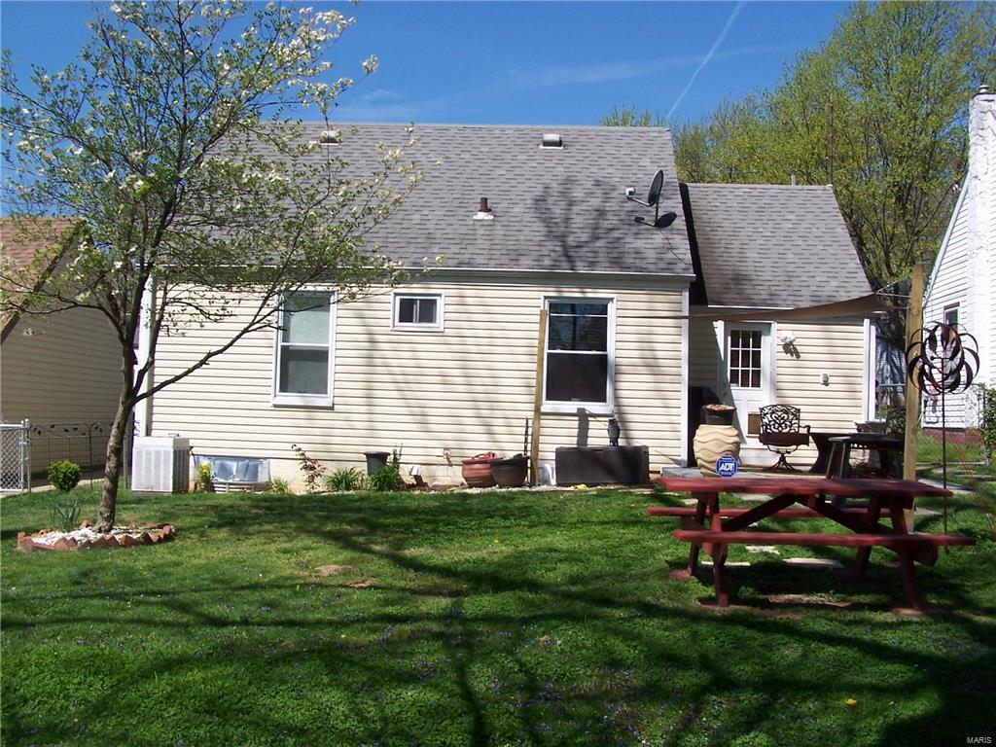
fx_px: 1093
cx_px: 498
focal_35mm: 38
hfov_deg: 49.0
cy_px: 374
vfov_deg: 37.7
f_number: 5.6
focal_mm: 6.3
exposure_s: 1/500
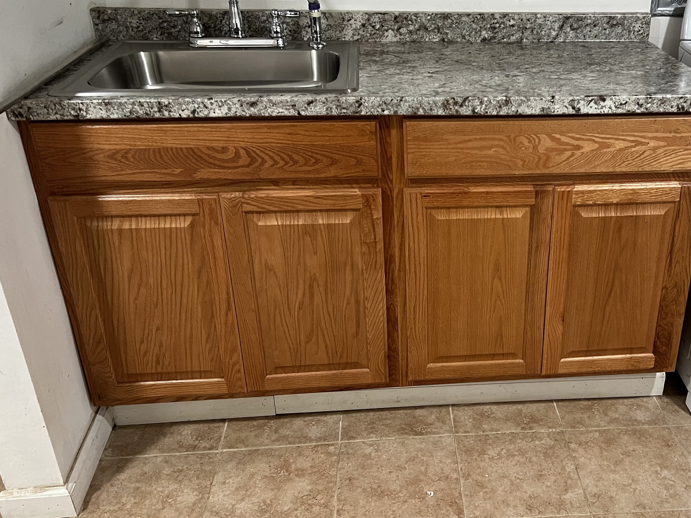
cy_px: 271
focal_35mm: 38
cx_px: 480
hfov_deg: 47.9
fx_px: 758
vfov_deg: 37.7
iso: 200
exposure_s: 1/60
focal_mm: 5.7
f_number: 1.5
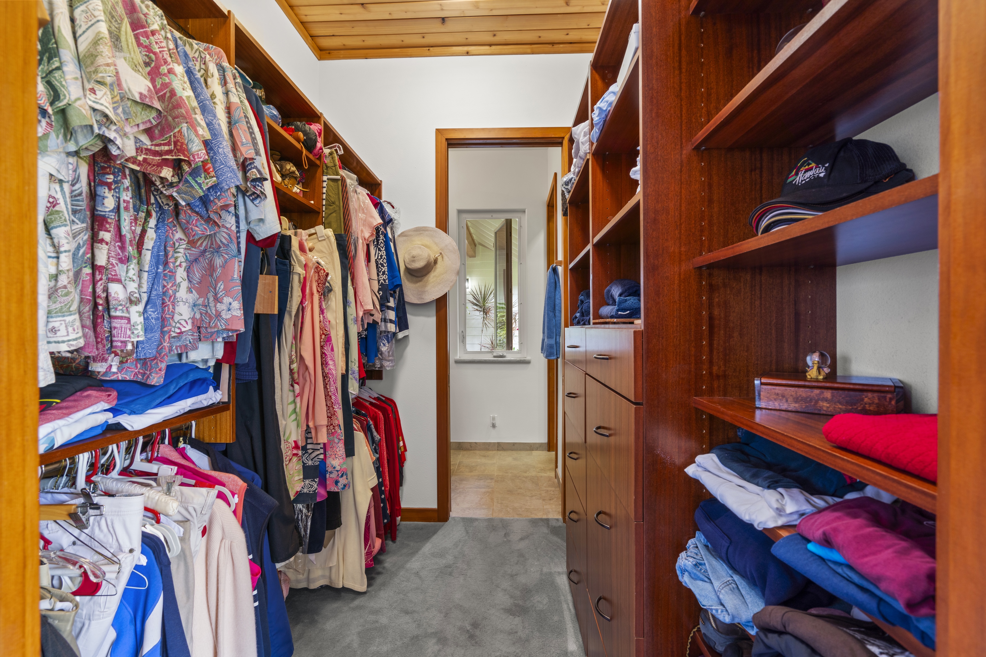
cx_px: 493
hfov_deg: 96.7
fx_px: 438
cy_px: 328
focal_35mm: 16
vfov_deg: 73.7
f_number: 8
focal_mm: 16
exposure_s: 1/1.67
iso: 100
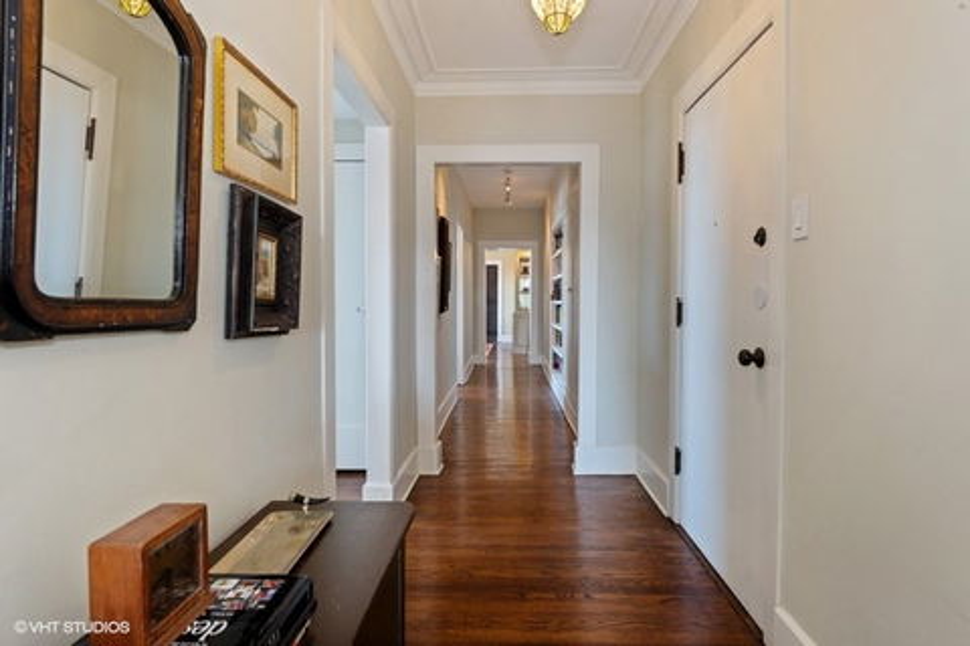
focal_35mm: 19
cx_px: 485
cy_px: 323
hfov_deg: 86.9
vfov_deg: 64.6
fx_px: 512
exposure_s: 1
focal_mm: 19
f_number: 8
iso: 100
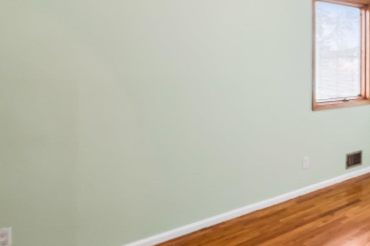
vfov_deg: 39.8
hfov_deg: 49.8
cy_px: 57
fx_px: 329
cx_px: 355
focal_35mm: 32
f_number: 7.1
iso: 400
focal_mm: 7
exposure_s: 1/30
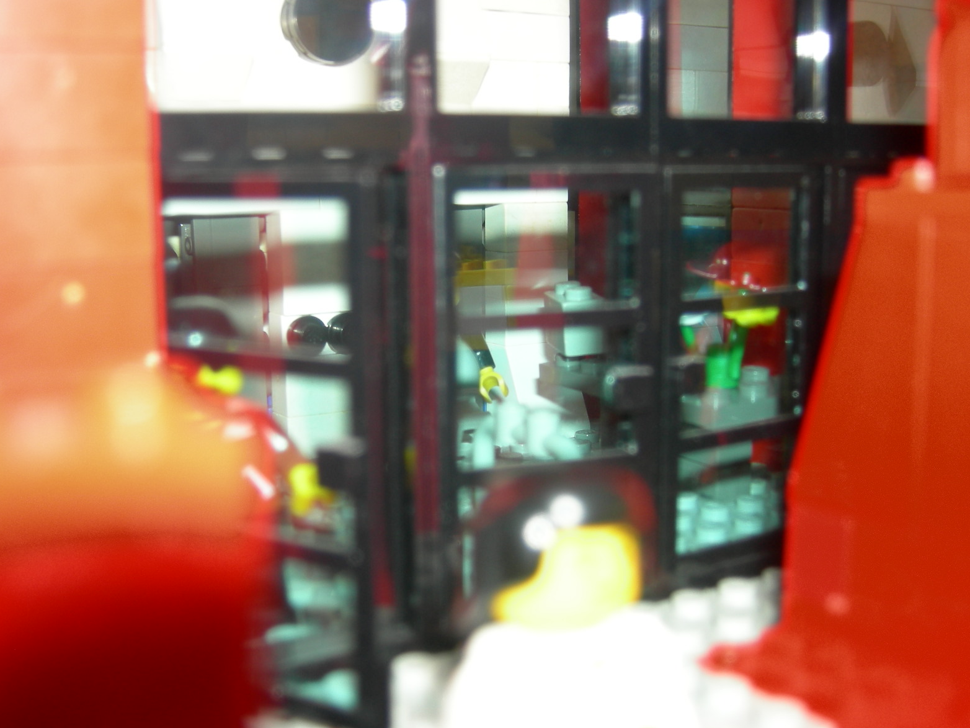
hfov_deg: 42.1
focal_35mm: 45
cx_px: 487
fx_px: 1261
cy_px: 357
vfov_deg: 32.2
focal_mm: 9.1
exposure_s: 1/60.1
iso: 64
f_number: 2.9
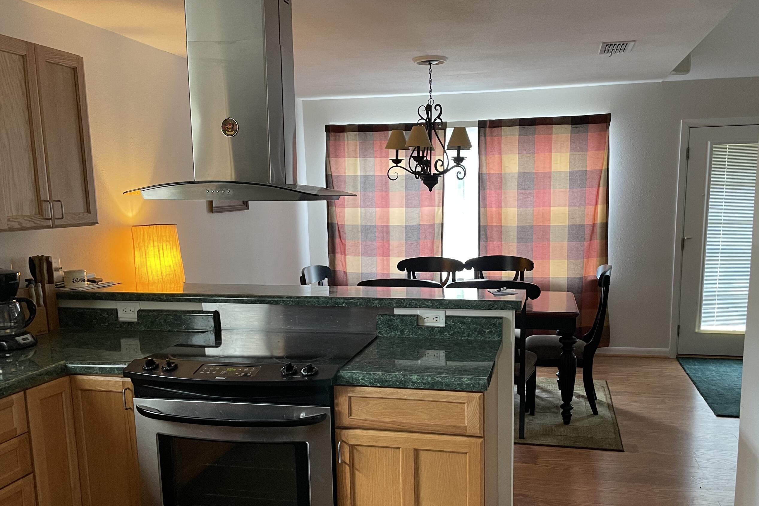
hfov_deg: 58.7
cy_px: 316
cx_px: 406
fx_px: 675
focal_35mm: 32
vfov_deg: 40.8
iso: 250
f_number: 1.6
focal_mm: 4.2
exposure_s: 1/60
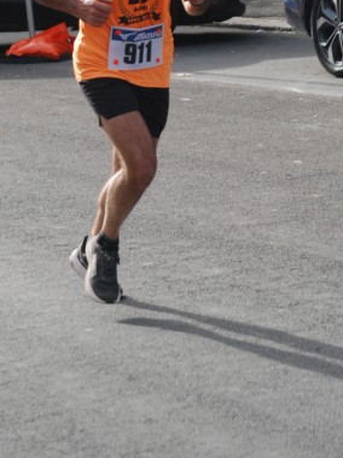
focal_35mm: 195
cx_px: 176
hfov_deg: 7.6
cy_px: 98
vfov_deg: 10.1
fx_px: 2575
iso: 1000
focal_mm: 85
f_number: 5.6
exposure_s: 1/800
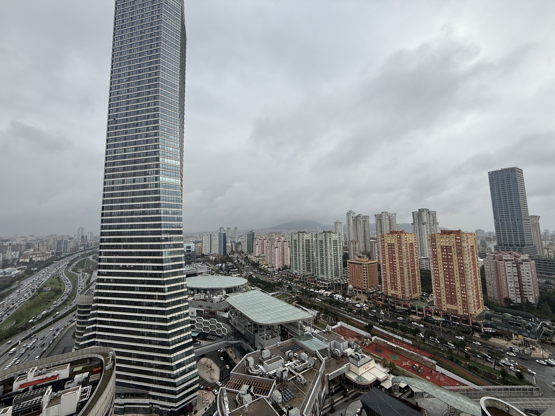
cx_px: 278
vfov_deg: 85.7
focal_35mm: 14
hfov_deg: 102.1
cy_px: 208
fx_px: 224
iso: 50
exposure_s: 1/1464
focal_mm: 2.22
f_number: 2.2
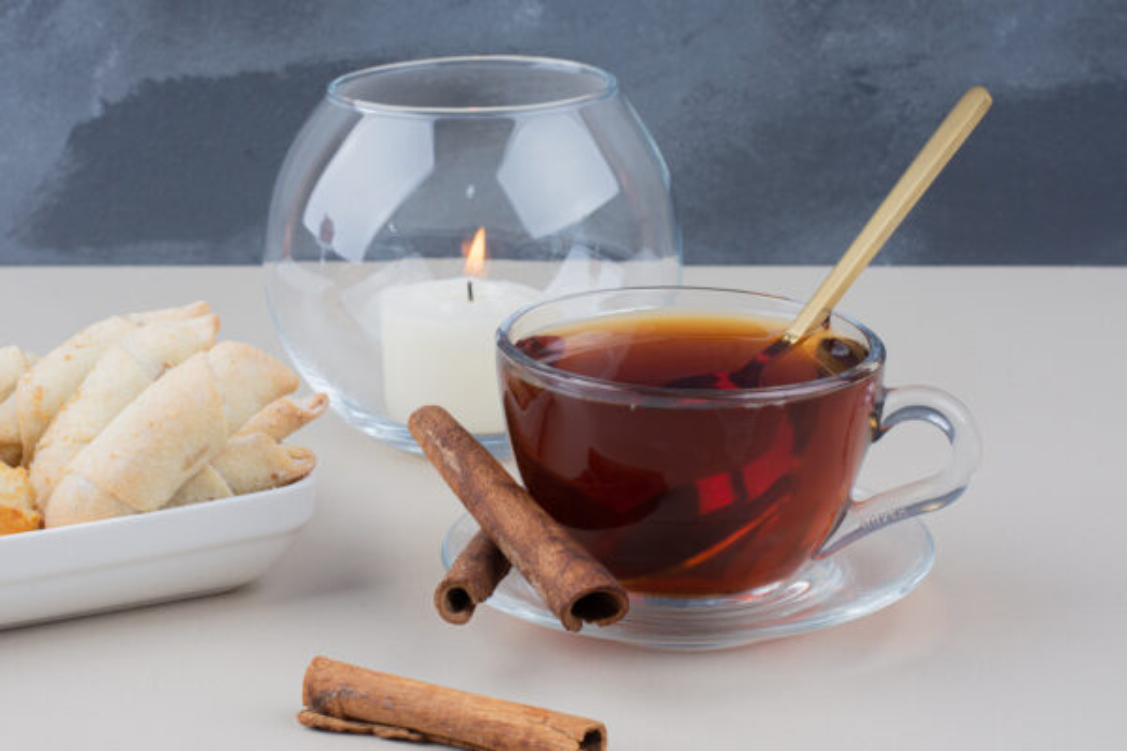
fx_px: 2348
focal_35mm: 75
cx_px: 564
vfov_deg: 18.2
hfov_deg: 27.0
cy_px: 376
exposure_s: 1/125
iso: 250
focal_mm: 50
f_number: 13
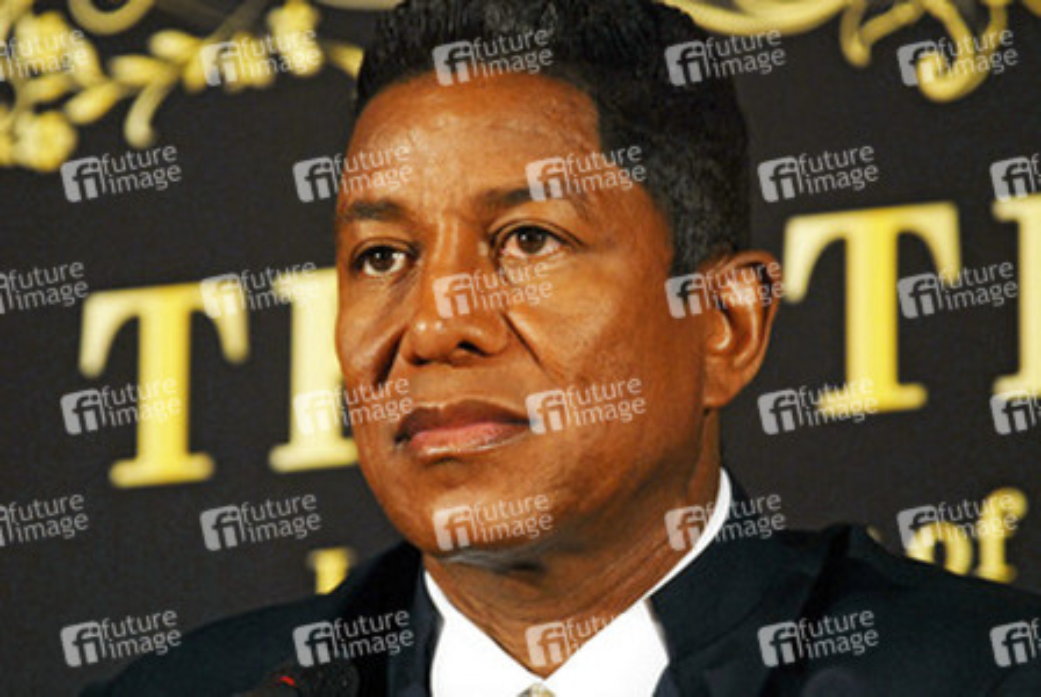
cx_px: 520
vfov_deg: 6.6
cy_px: 348
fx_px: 6080
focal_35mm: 210
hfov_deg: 9.8
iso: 500
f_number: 5
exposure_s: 1/30
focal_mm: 140
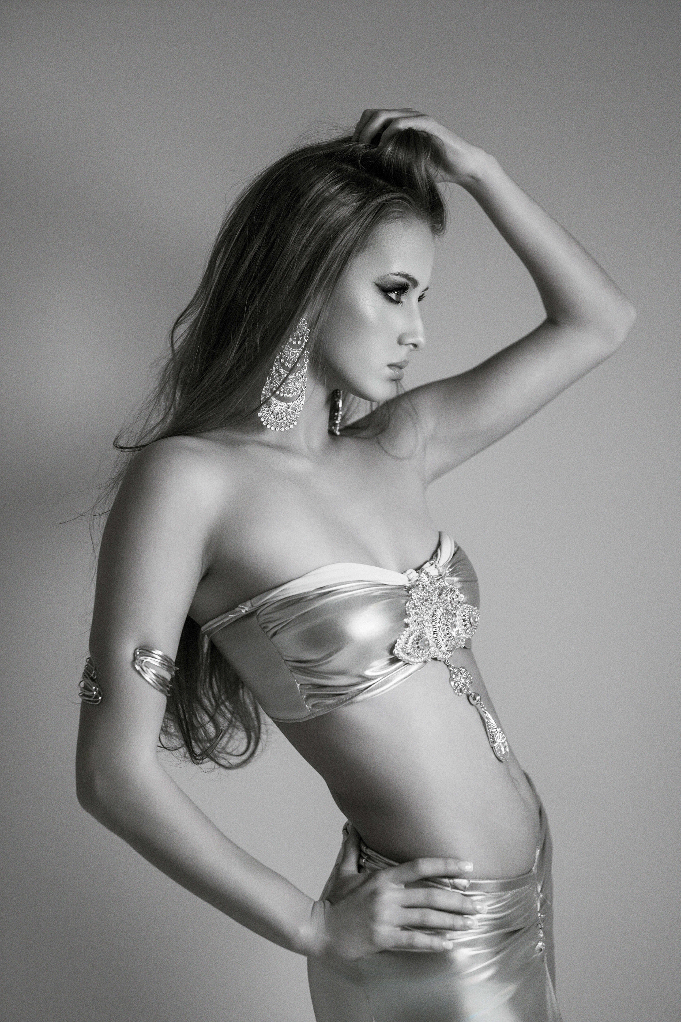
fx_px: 1419
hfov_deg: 27.0
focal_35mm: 50
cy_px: 511
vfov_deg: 39.6
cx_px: 340
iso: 125
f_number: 2.2
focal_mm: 50
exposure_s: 1/125
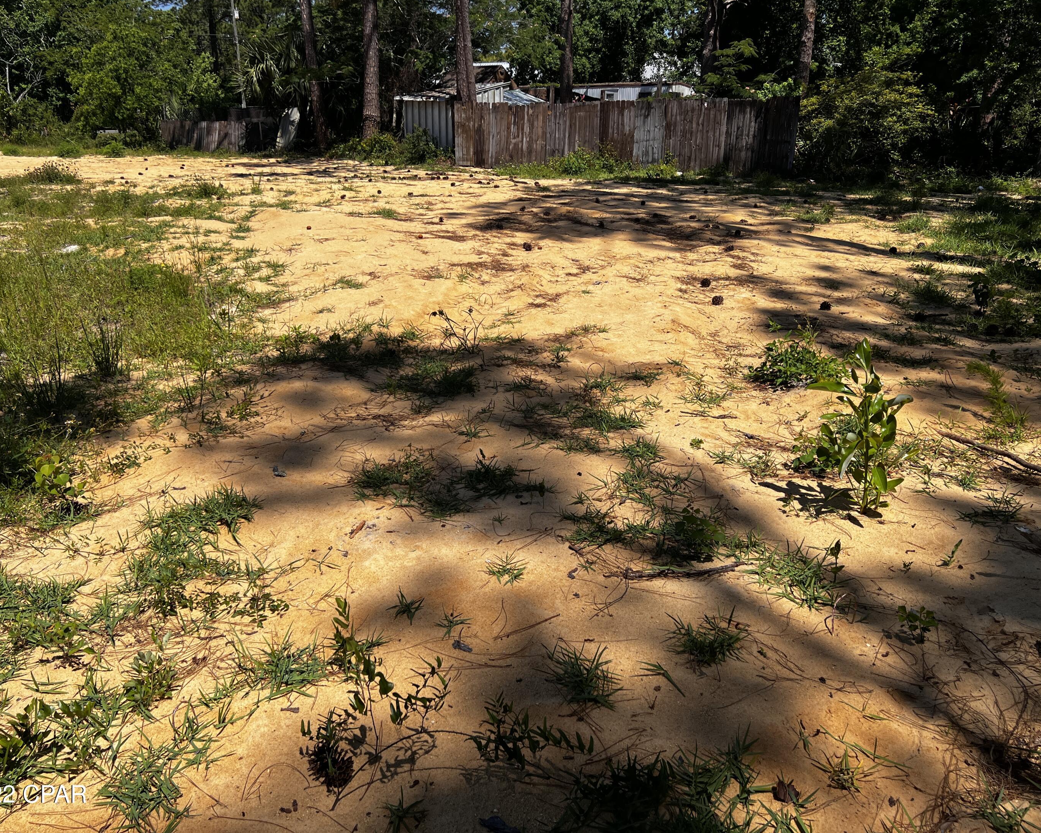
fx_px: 863
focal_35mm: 28
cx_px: 516
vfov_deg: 51.5
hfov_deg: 62.2
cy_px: 403
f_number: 1.5
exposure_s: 1/5882
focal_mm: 5.7
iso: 50
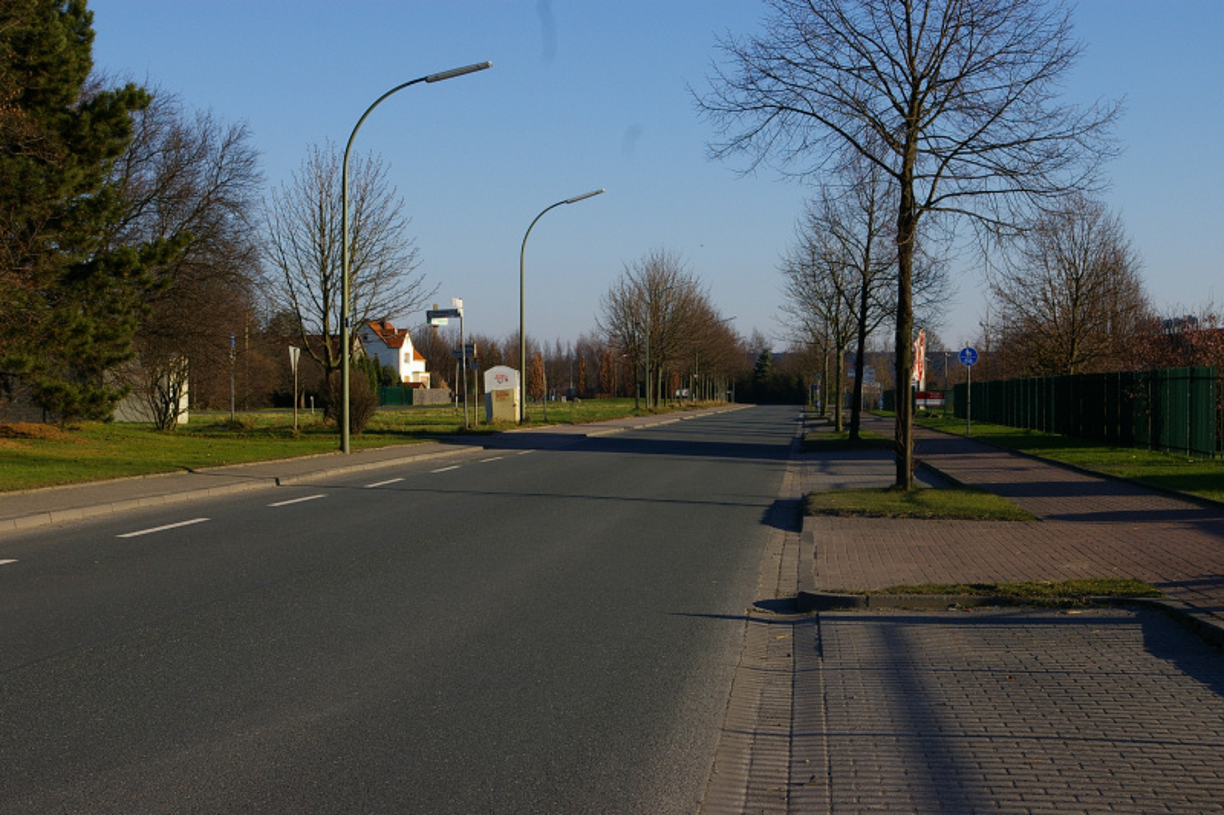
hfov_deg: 31.2
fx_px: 2192
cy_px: 408
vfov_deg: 21.1
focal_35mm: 64
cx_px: 612
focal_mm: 43
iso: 200
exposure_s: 1/250
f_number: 11
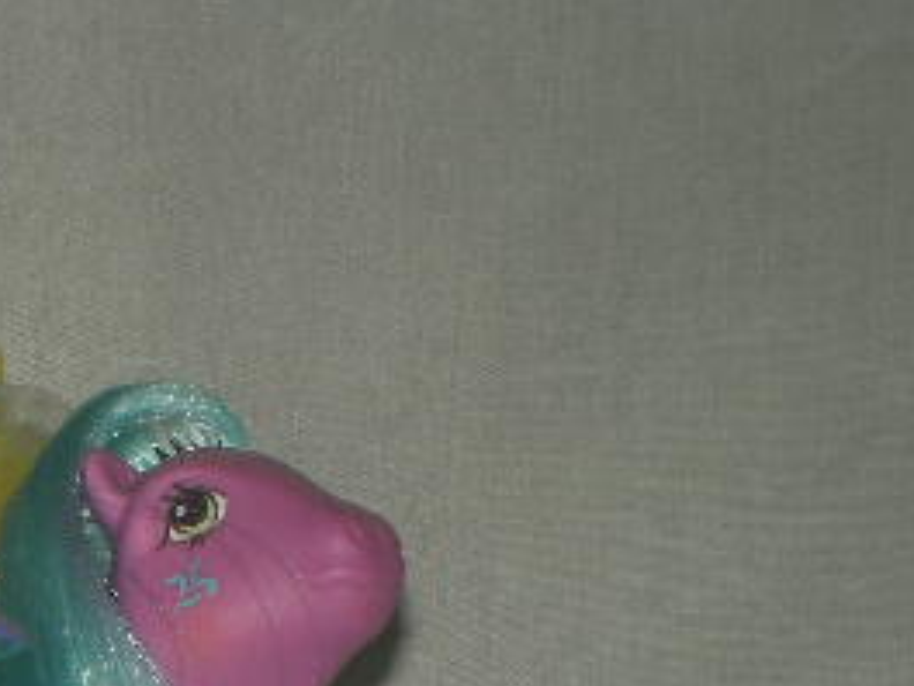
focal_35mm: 92
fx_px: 2429
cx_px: -104
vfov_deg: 15.5
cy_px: 800
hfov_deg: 20.3
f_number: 4.6
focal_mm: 6.3
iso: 64
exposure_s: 1/30
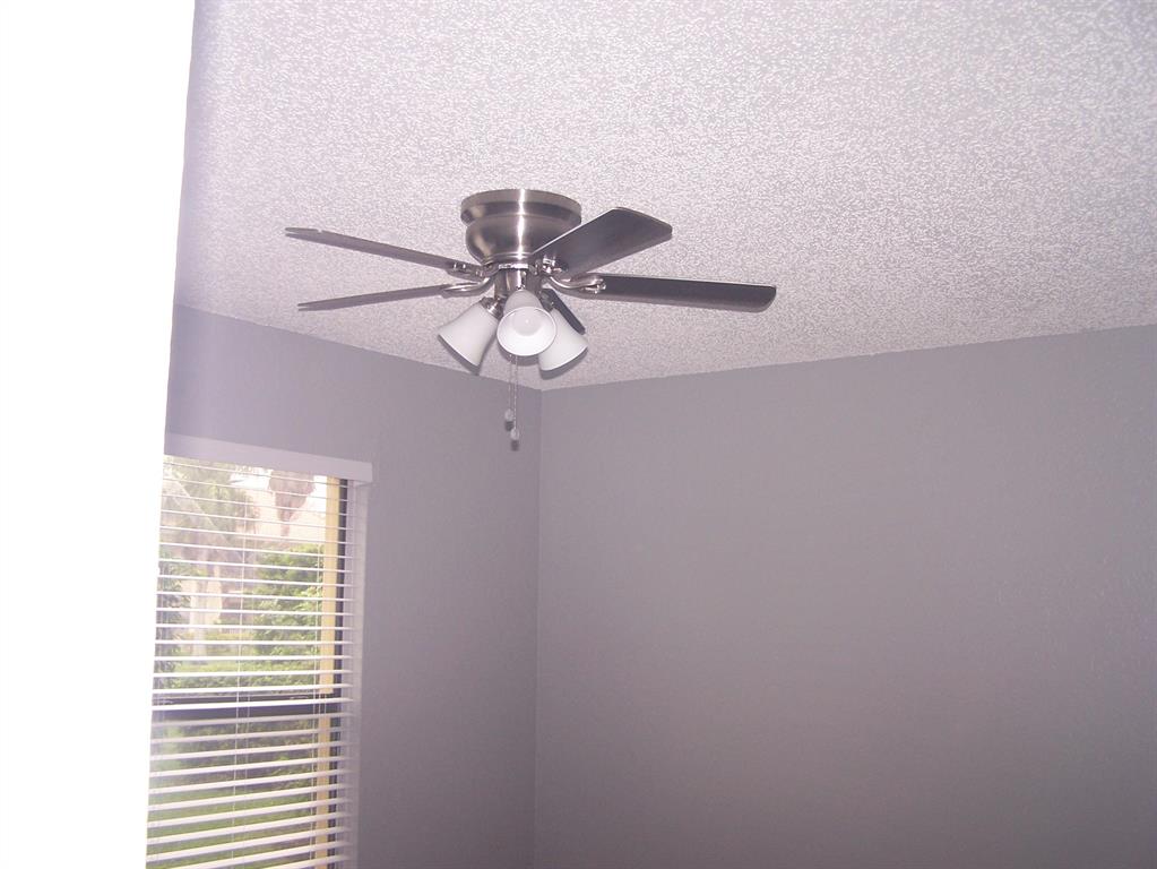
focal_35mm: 38
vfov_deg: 37.7
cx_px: 578
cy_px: 434
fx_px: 1271
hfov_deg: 49.0
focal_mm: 6.3
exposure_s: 1/60
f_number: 2.8
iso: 80
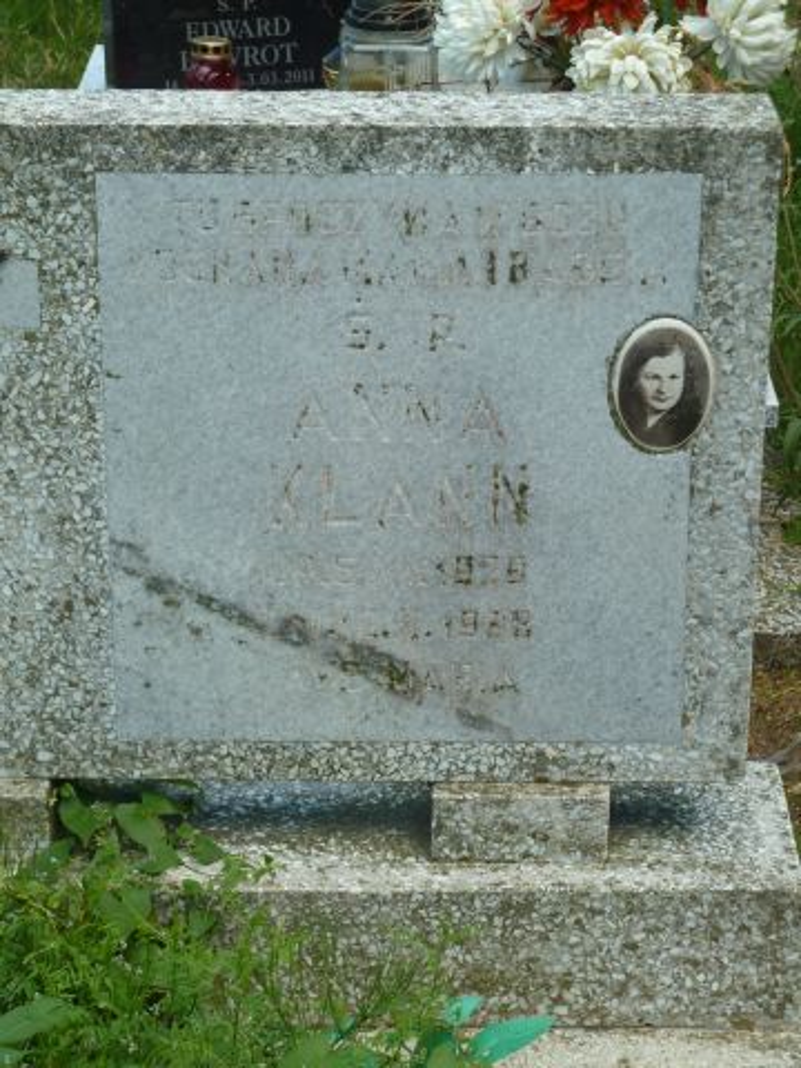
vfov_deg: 18.9
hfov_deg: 14.2
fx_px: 3209
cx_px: 400
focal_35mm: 104
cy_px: 534
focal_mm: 17
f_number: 4.3
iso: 80
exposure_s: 1/100
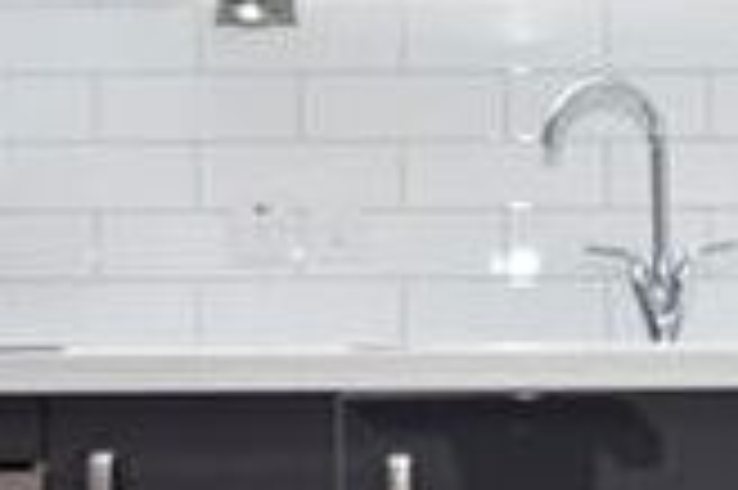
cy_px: 351
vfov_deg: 21.1
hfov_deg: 31.0
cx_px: 531
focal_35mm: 64
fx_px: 1311
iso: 100
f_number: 4
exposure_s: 1/200
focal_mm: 10
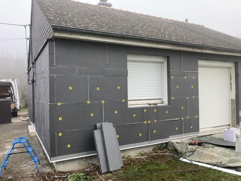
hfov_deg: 63.4
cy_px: 90
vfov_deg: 49.7
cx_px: 120
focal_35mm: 28
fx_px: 195
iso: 20
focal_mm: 3.99
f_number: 1.8
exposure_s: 1/153
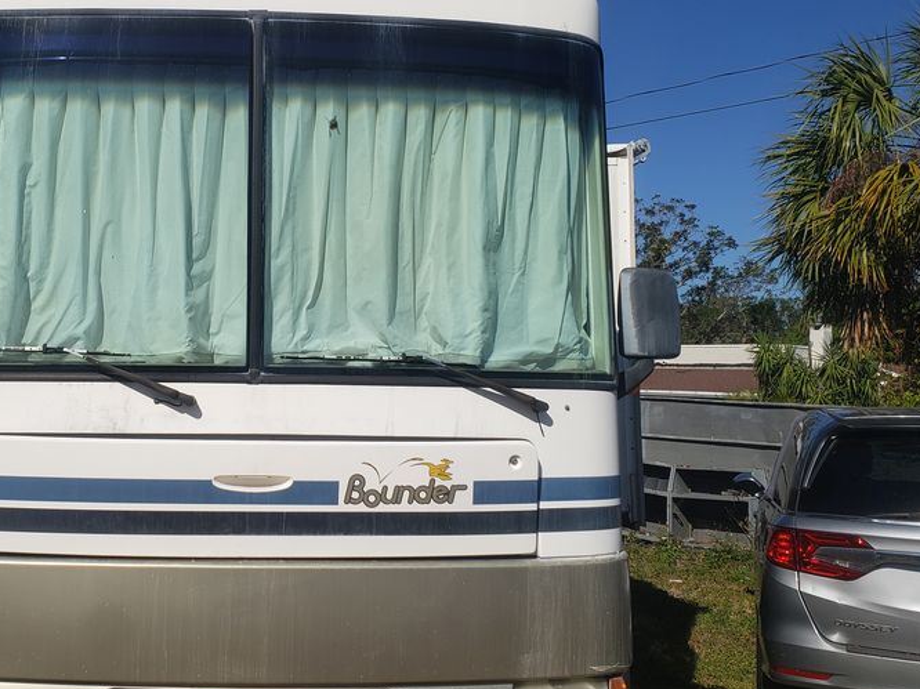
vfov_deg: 35.8
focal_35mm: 40
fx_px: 1063
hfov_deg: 45.9
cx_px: 286
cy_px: 286
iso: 50
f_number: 2.4
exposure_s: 1/3059
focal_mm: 4.3
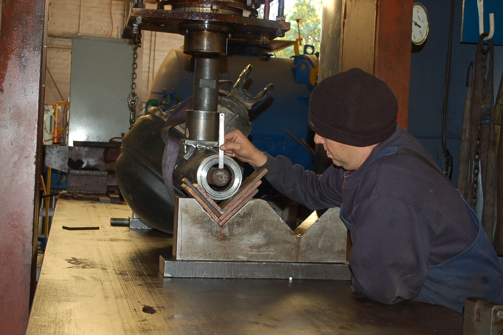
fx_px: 754
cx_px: 252
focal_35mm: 54
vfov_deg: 25.0
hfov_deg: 36.9
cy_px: 168
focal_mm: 36
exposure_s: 1/60
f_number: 5.3
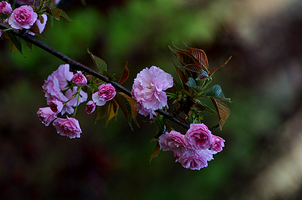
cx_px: 151
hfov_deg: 6.9
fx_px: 2510
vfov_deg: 4.6
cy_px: 100
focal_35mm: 300
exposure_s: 1/80
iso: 200
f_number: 4
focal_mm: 200
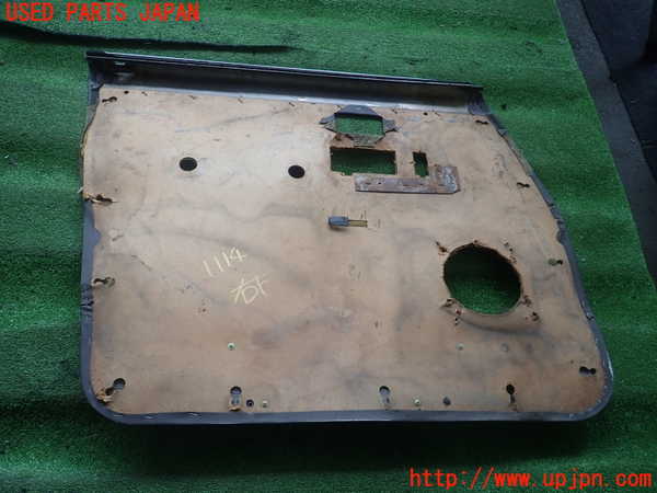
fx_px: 474
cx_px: 328
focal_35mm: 25
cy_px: 246
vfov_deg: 54.9
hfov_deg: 69.4
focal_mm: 4.5
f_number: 2
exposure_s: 1/60
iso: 200
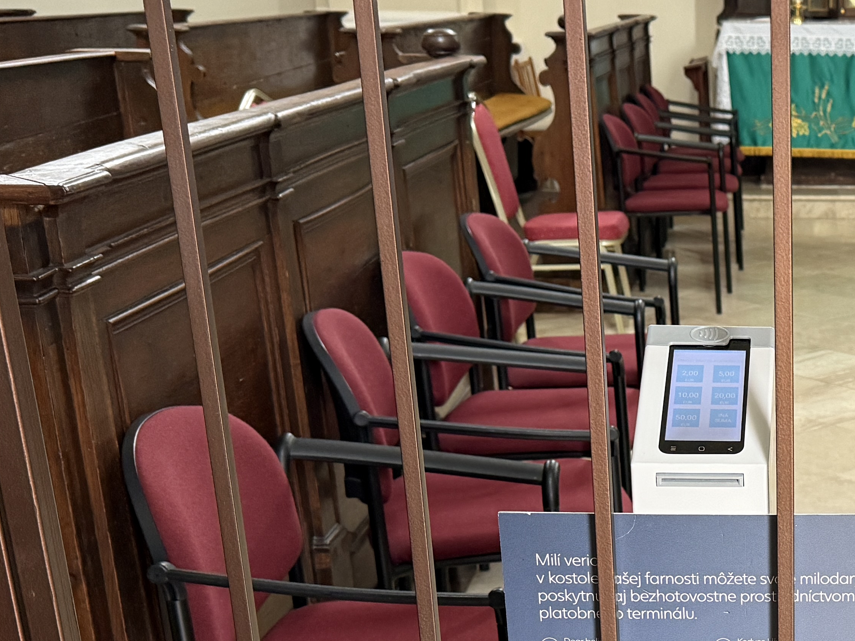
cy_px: 559
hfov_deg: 29.4
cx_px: 876
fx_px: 1507
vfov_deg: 23.5
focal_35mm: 61
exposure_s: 1/60
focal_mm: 6.76
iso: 320
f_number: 1.78
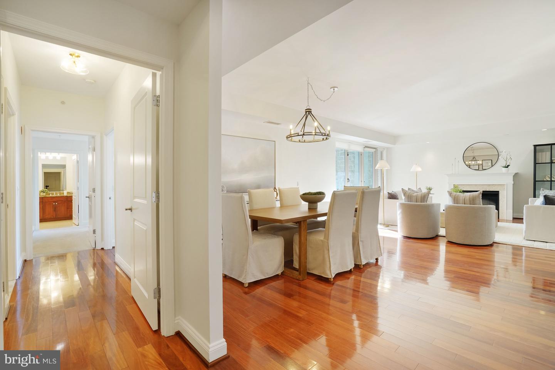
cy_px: 185
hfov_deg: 96.7
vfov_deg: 73.8
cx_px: 278
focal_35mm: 16
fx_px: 247
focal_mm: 16
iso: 1250
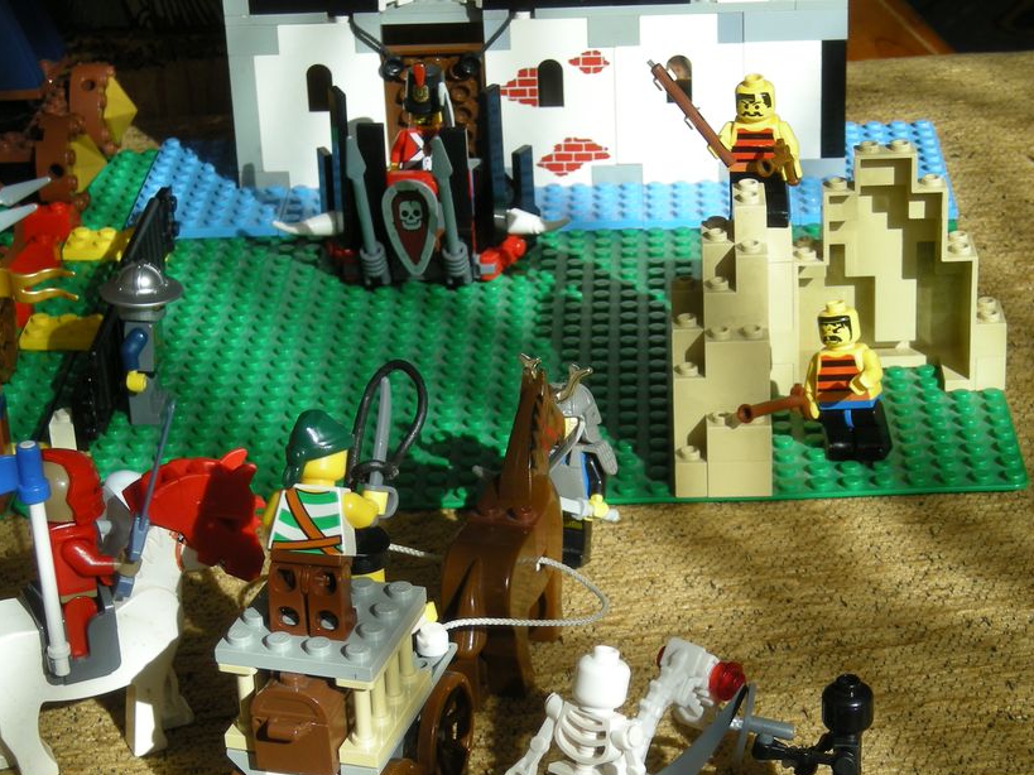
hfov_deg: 20.7
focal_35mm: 95
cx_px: 542
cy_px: 464
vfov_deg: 15.5
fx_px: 2837
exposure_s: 1/160
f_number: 3.9
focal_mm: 12.3
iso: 50
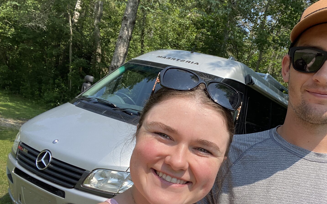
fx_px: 303
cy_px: 138
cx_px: 225
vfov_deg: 36.8
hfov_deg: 55.2
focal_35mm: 34
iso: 25
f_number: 2.2
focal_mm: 2.71
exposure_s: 1/1018
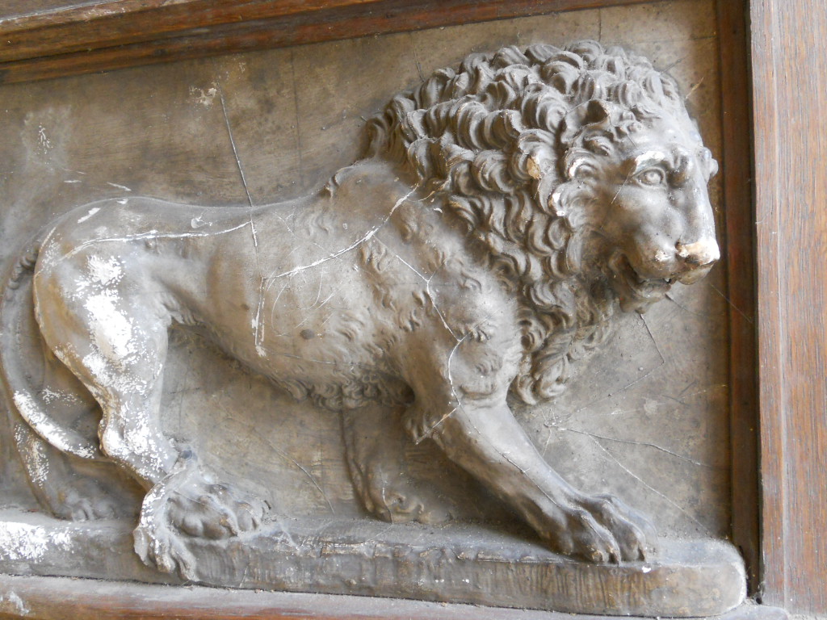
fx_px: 765
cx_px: 414
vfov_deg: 44.2
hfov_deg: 56.8
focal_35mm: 32
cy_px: 310
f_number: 3.5
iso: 320
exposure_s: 1/30
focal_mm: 5.8
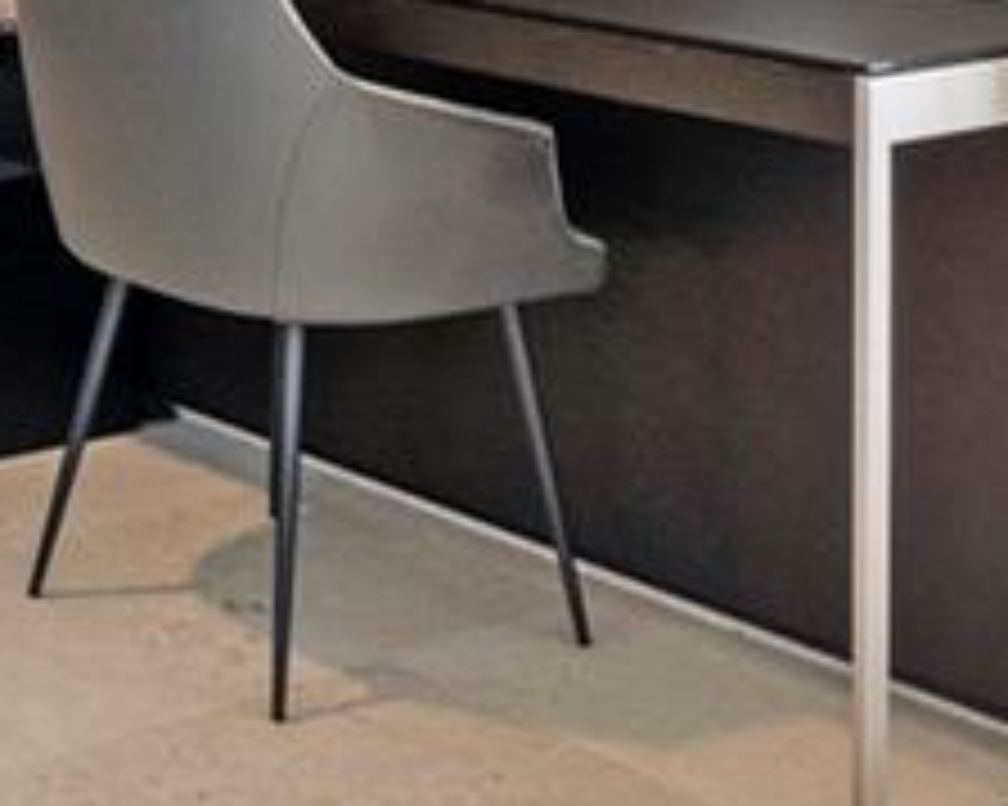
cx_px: -378
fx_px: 2594
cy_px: -428
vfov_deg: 16.1
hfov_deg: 19.8
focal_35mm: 87
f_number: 8
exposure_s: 1/6
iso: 400
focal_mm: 13
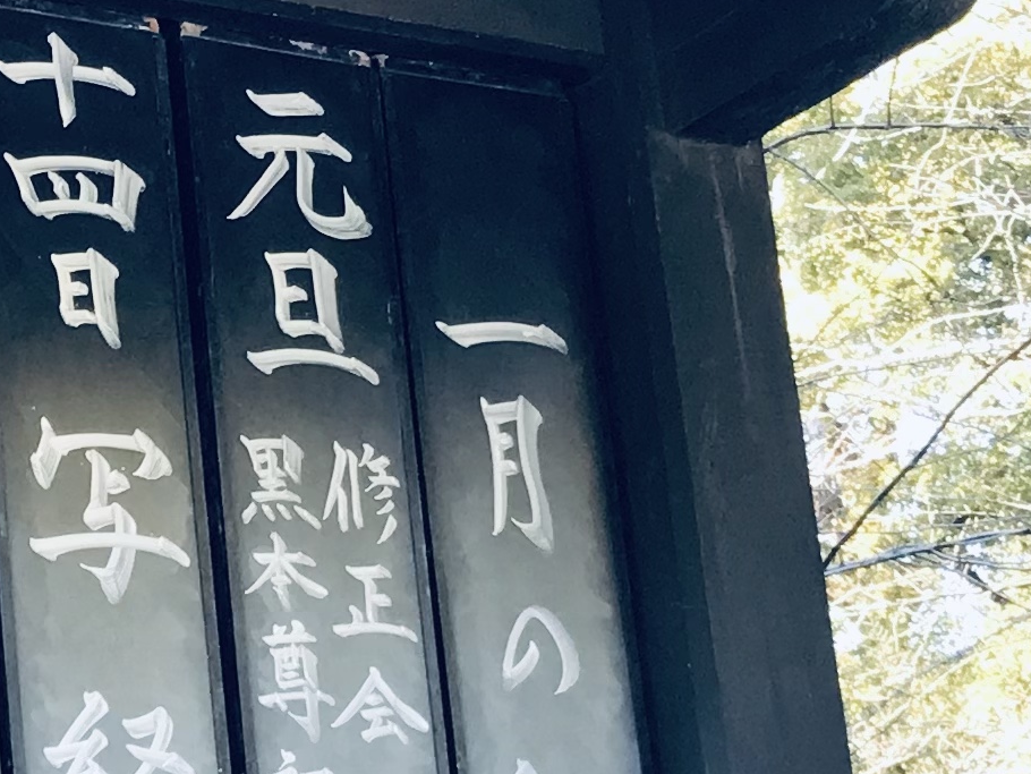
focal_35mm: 124
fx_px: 3694
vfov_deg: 11.9
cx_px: -191
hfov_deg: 15.3
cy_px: 585
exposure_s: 1/120
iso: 40
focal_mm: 3.99
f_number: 1.8
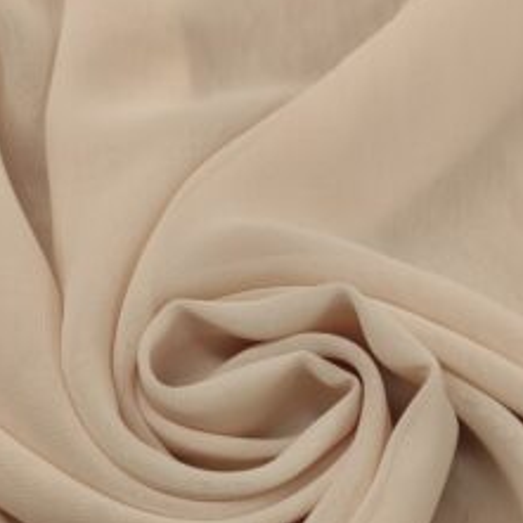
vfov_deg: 28.2
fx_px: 1026
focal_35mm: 60
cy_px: 390
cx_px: 270
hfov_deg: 28.6
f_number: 1.89
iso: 200
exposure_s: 1/100
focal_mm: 5.43
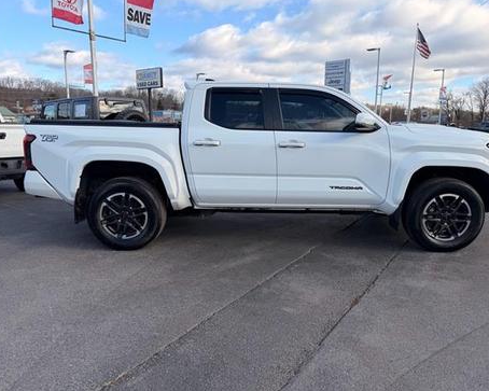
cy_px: 192
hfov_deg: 66.0
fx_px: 376
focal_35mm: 26
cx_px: 261
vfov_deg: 54.9
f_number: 1.78
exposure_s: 1/2445
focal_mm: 6.76
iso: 80
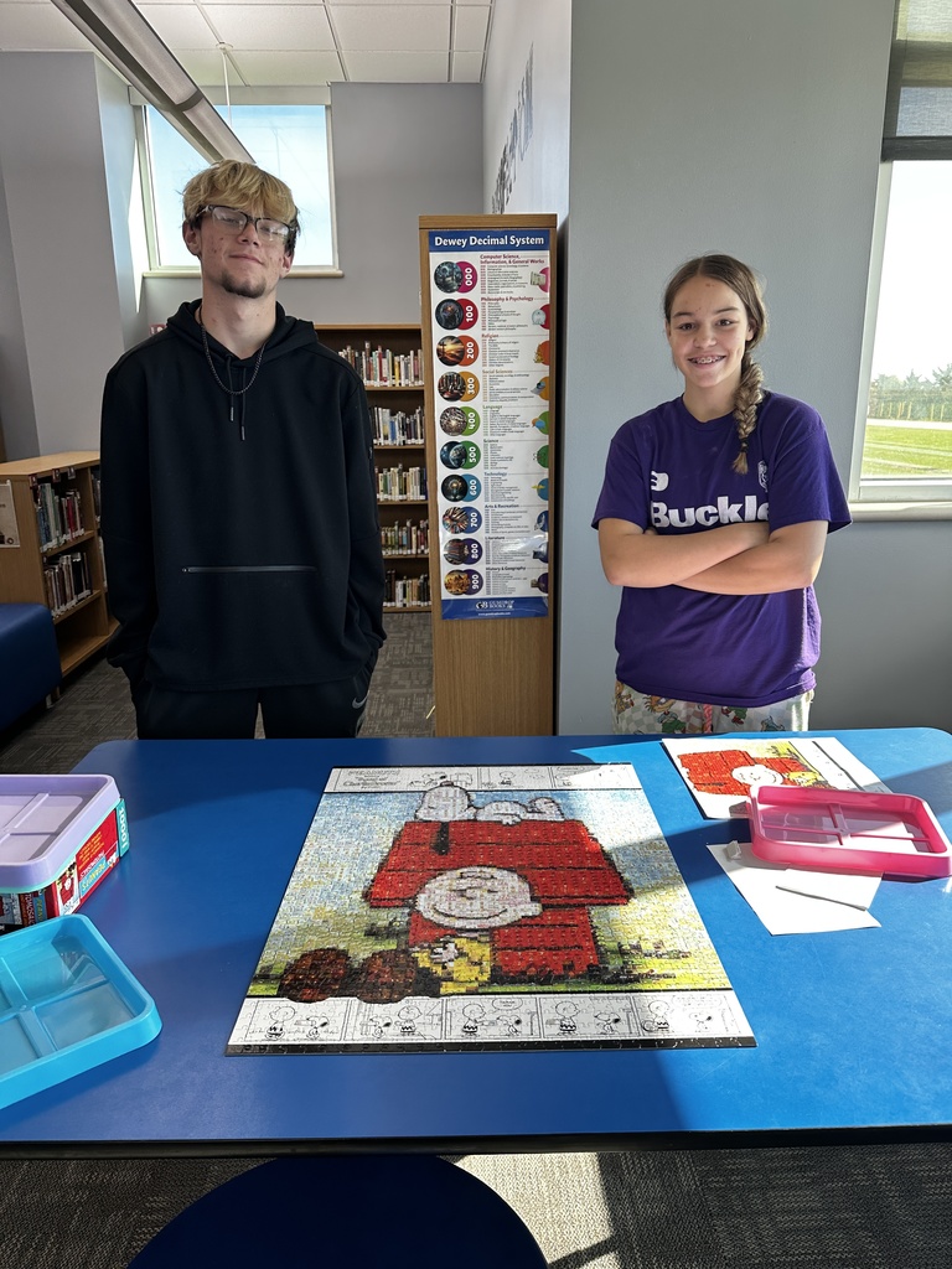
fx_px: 880
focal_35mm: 24
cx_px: 476
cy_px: 634
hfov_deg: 56.8
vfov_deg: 71.6
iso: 80
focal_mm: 6.86
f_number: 1.78
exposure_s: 1/120
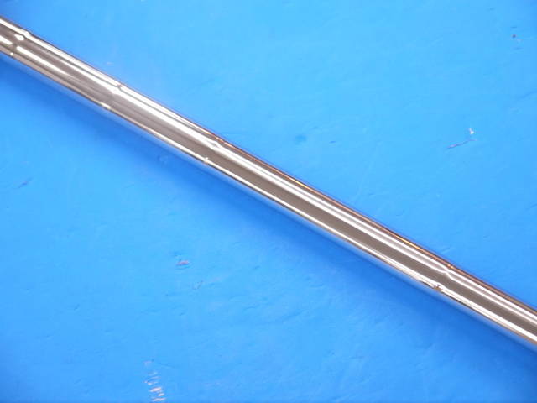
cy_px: 202
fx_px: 1303
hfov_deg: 23.3
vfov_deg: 17.6
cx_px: 268
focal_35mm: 84
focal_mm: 42
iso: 800
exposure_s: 1/125
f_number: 5.6
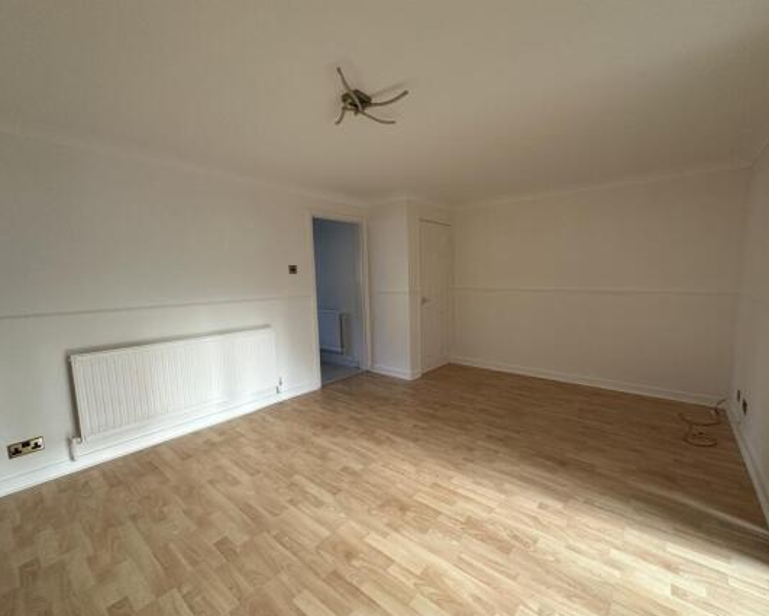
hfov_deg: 96.5
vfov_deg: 84.1
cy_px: 312
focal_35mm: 15
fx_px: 341
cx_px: 421
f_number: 2.2
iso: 320
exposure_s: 1/85
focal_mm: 2.22
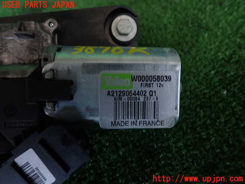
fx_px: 177
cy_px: 92
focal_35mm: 25
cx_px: 122
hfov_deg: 69.4
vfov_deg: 54.9
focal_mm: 4.5
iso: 200
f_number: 2
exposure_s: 1/40
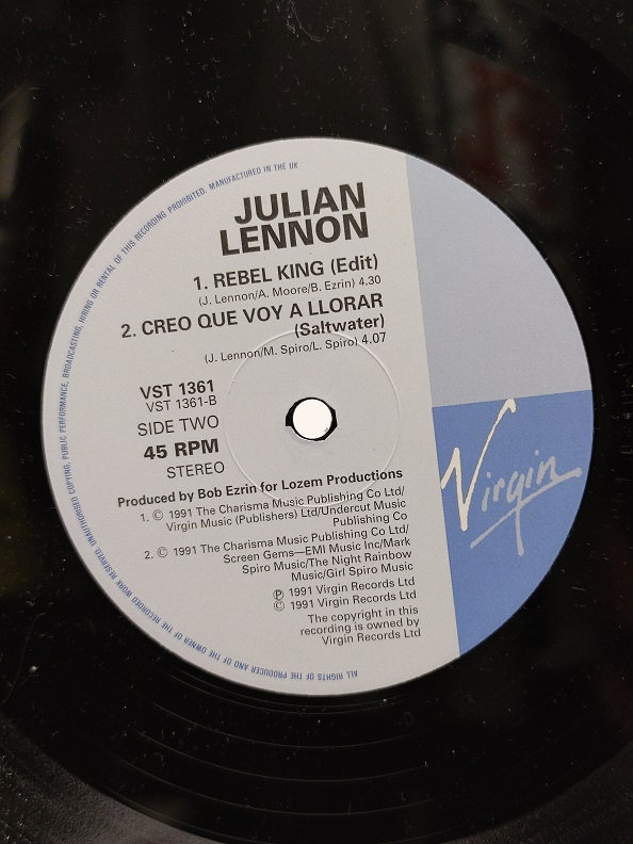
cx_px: 316
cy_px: 422
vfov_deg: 39.7
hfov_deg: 30.3
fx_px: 1170
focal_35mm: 48
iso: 641
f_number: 1.69
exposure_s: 1/60
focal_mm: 6.72
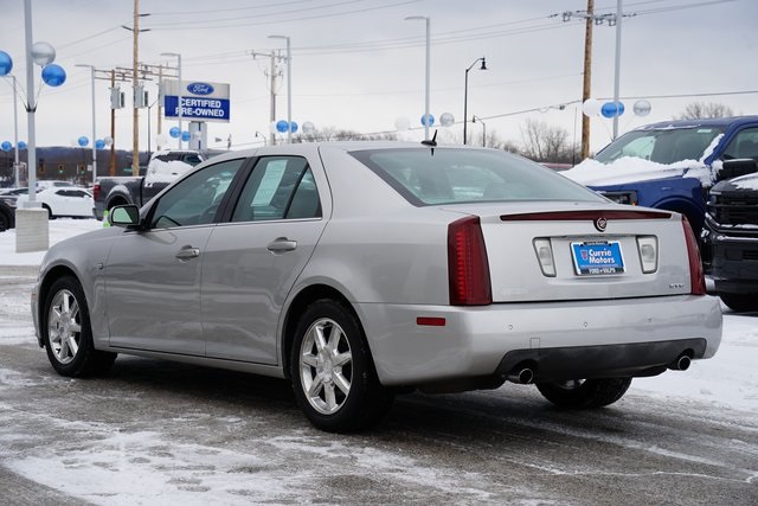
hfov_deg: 27.7
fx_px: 1537
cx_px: 379
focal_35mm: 73
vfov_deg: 18.7
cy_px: 253
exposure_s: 1/100
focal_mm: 73
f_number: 9
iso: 100
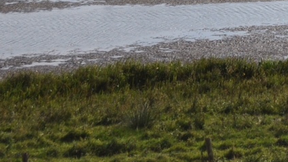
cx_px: 539
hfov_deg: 10.5
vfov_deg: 6.0
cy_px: -274
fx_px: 1459
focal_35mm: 191
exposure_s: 1/2000
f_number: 8
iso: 360
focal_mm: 24
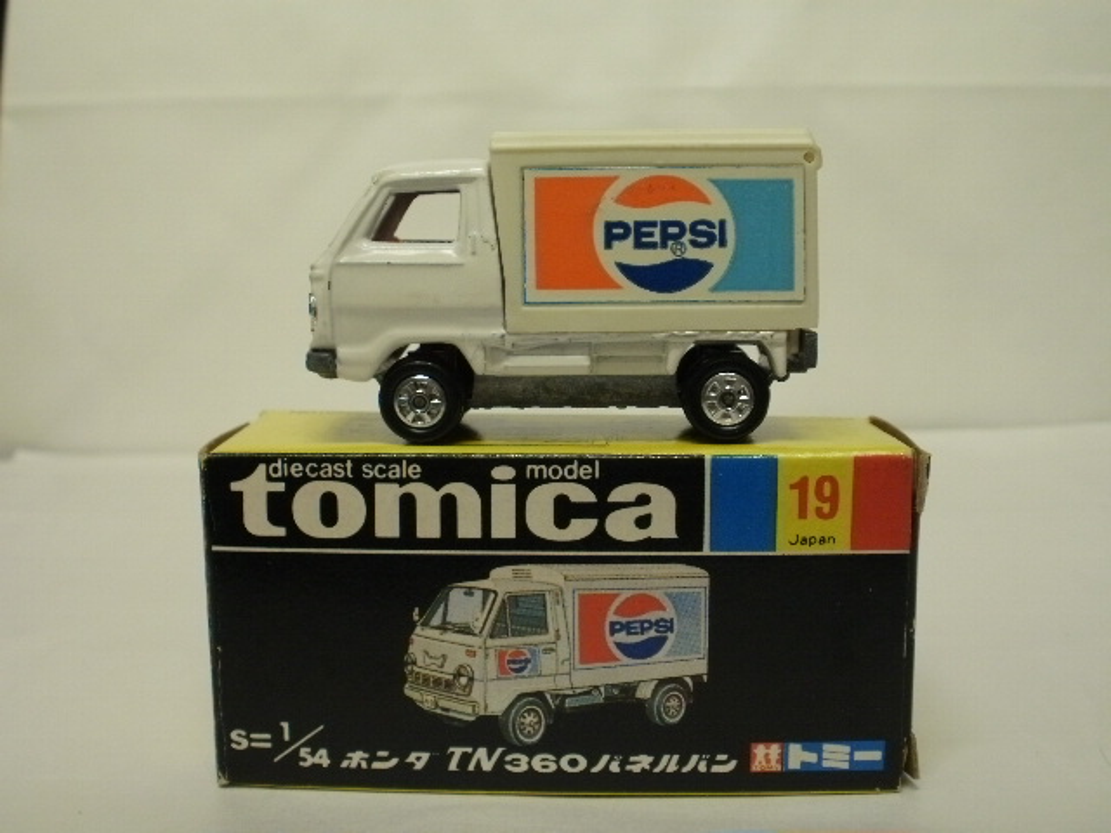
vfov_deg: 32.9
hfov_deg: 42.9
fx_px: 1412
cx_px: 556
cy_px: 416
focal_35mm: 44
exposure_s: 1/13
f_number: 4
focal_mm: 7.7
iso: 125
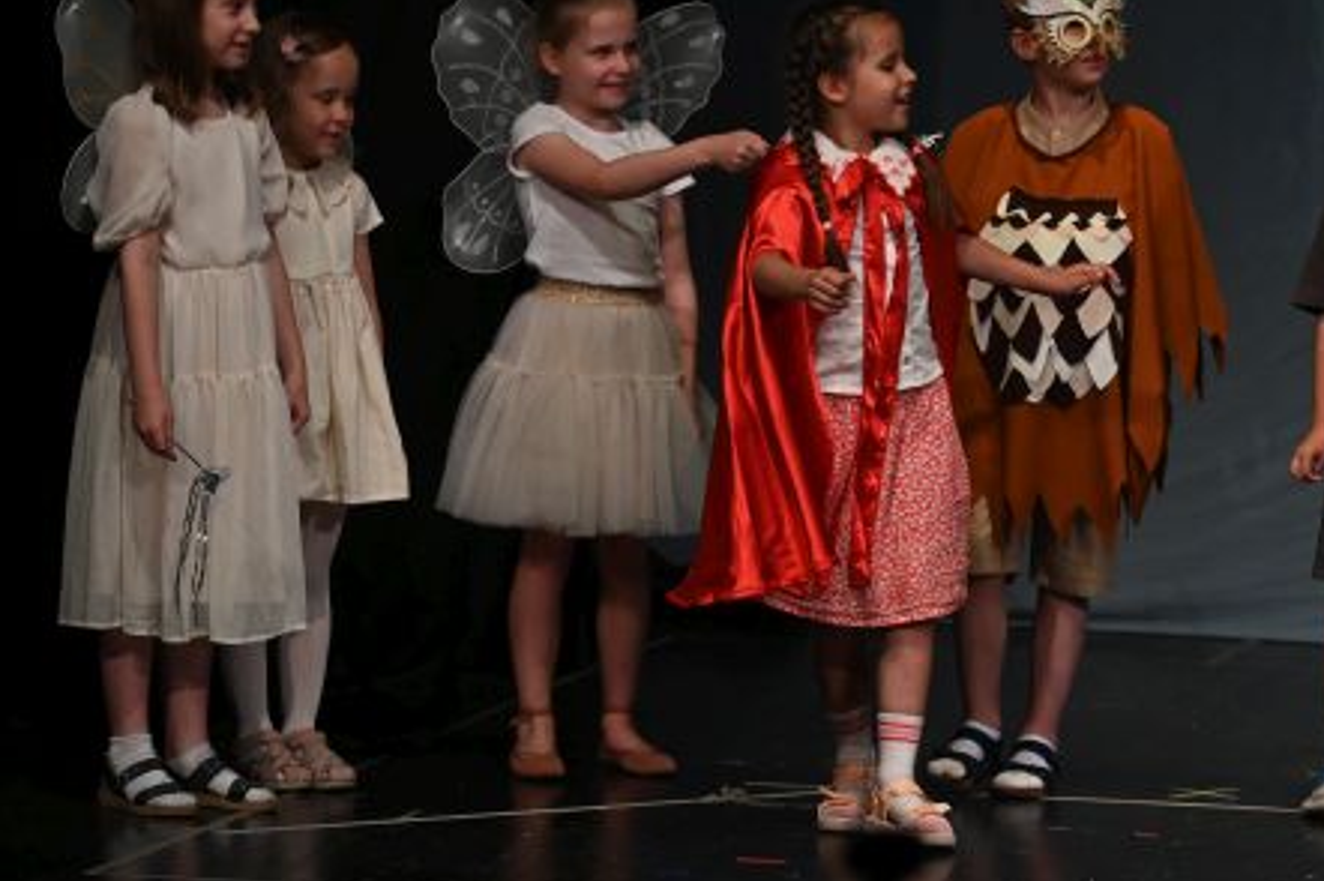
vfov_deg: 4.7
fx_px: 10804
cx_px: 920
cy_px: 303
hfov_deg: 7.0
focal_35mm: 294
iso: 3200
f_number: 4.5
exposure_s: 1/400
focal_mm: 200
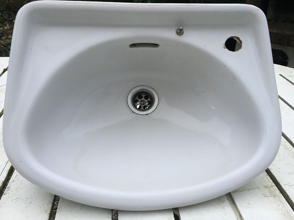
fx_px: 246
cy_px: 110
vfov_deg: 48.2
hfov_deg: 61.7
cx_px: 147
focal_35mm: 29
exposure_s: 1/33
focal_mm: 4.15
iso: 80
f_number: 2.2
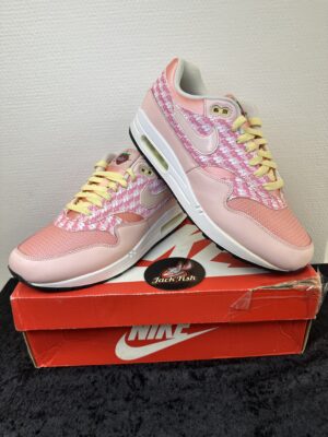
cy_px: 218
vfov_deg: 71.6
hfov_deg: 56.8
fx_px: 303
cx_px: 164
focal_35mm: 24
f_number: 1.78
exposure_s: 1/109
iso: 50
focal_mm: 6.86
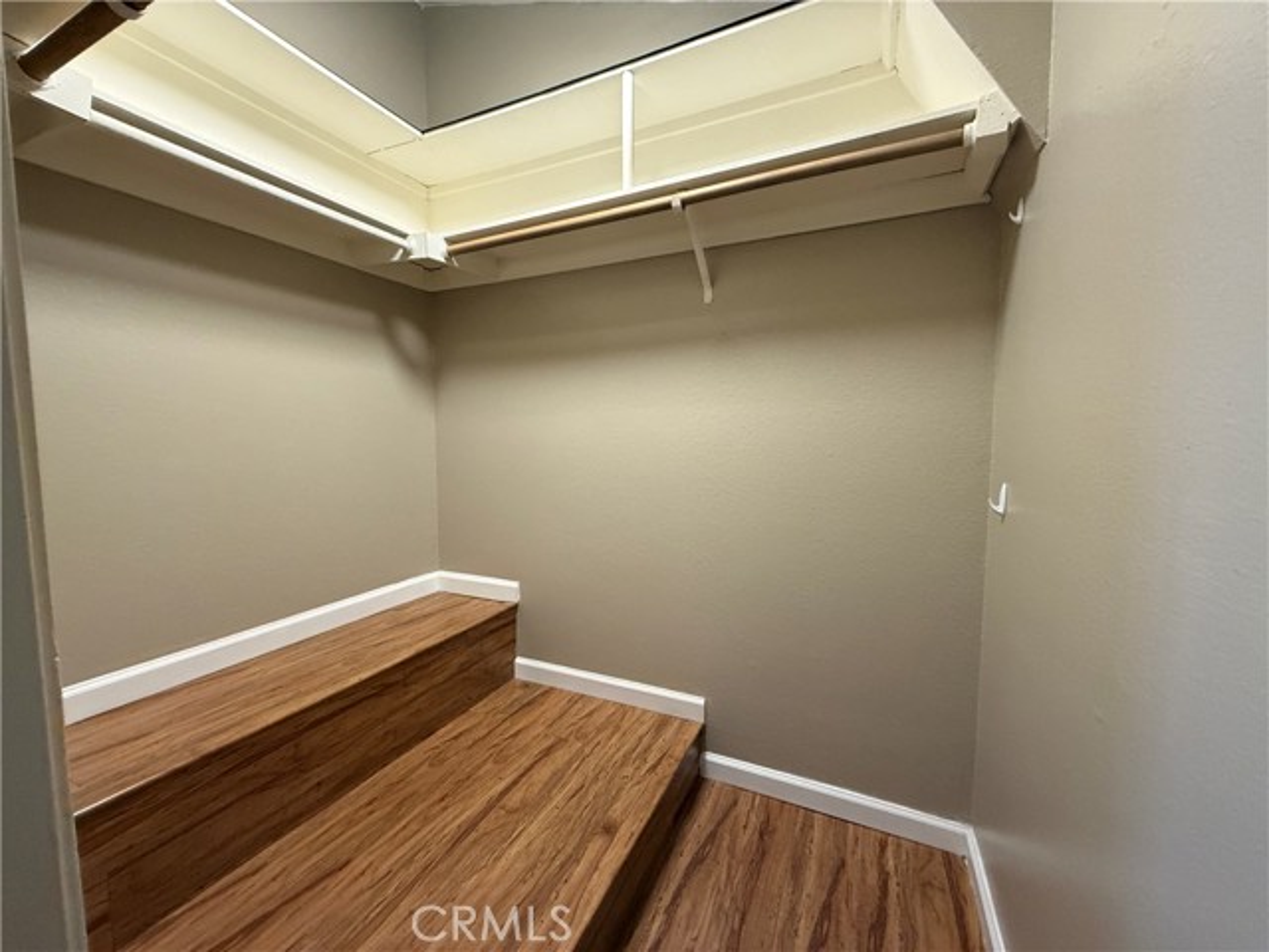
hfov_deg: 102.1
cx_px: 634
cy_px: 476
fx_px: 513
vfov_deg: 85.7
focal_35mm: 14
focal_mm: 2.22
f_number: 2.2
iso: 400
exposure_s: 1/60
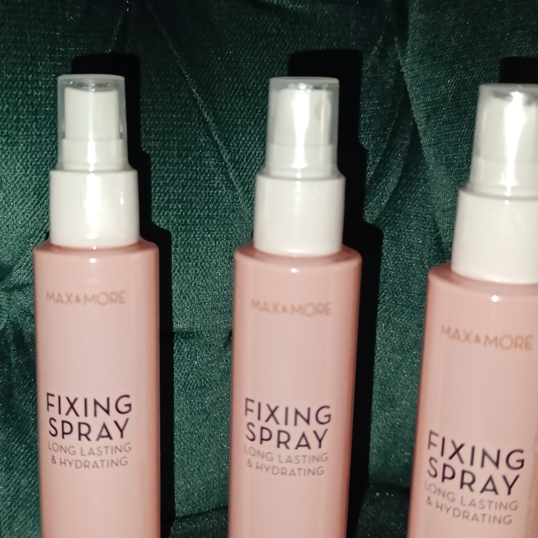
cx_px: 212
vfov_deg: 35.4
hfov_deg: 35.2
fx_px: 844
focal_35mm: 48
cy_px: 271
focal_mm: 6.14
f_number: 1.6
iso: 400
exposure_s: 1/100
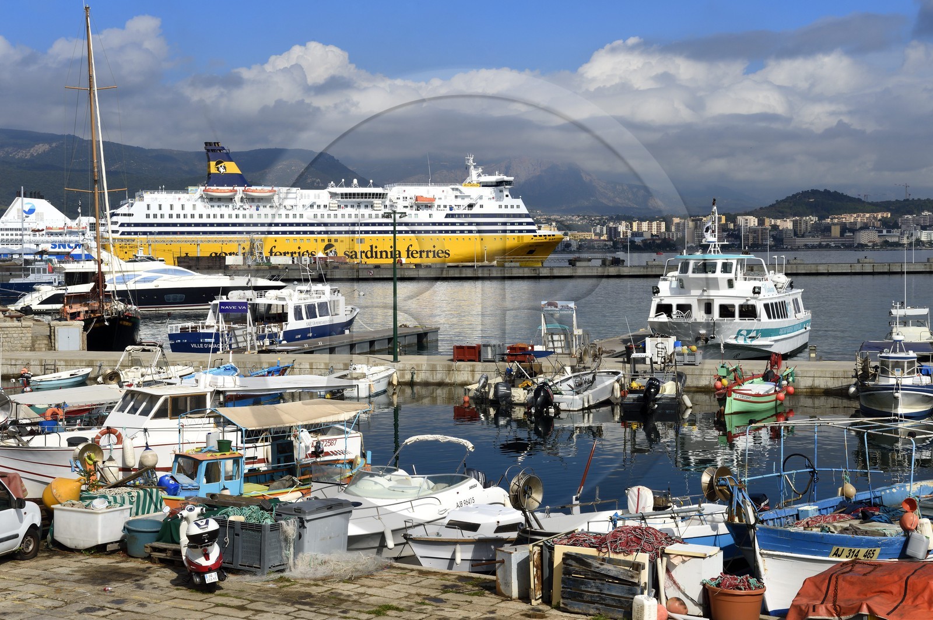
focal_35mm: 56
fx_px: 1450
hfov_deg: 35.7
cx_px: 466
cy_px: 310
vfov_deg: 24.2
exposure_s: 1/250
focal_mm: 56
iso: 200
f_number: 16
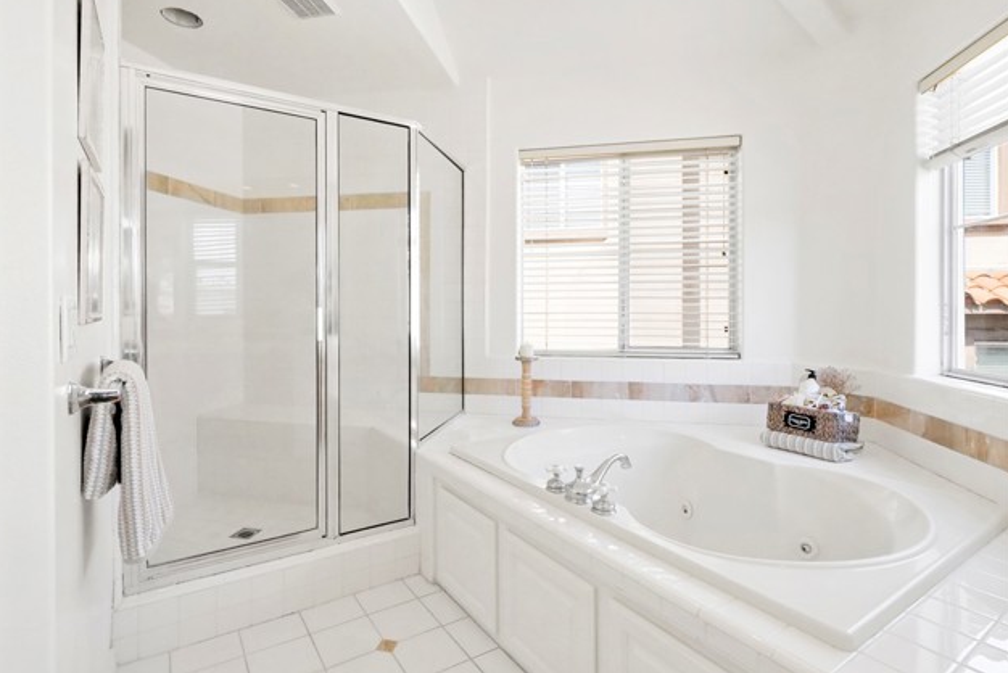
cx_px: 498
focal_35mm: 17
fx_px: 476
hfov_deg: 93.2
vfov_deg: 70.5
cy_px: 340
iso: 1600
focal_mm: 8
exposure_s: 1/320
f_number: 8
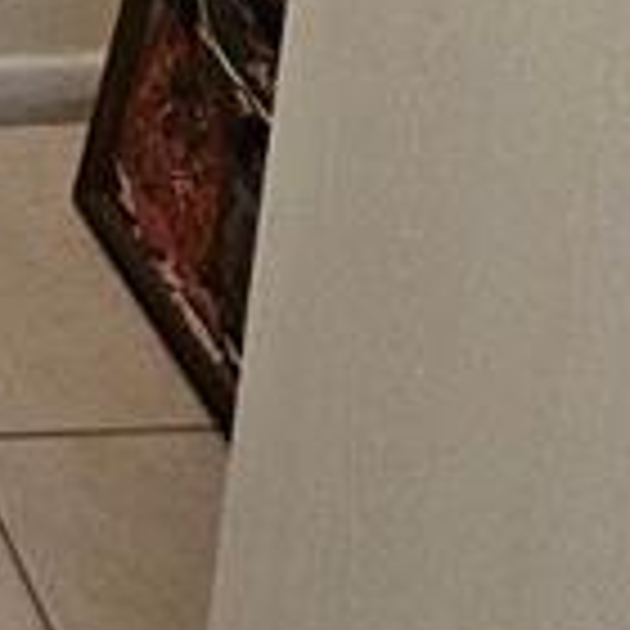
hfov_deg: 14.5
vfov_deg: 13.5
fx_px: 1730
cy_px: -963
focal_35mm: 84
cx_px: -837
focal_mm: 2.2
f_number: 2.2
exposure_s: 1/60.2
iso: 500
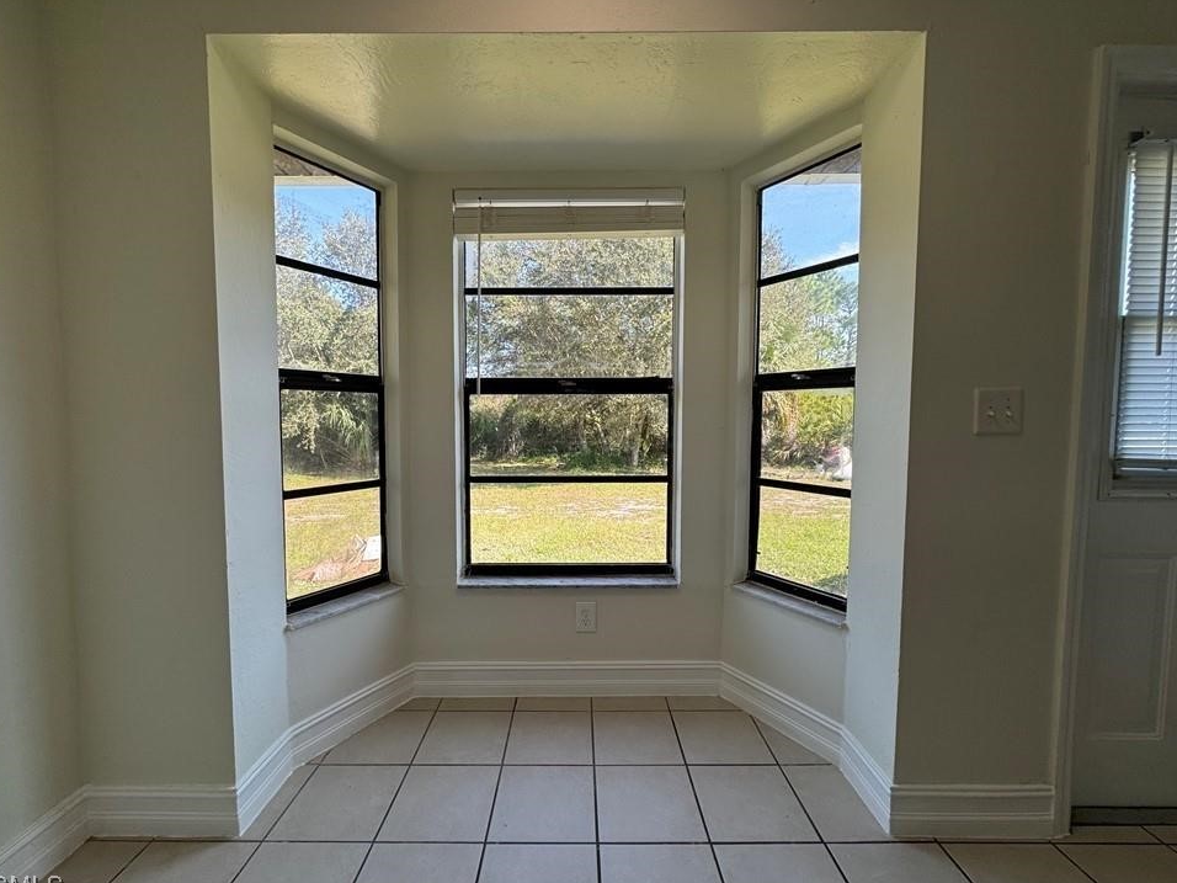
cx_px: 576
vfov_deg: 81.7
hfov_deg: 98.2
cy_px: 441
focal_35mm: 15
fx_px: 510
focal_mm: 2.22
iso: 40
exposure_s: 1/231
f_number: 2.2
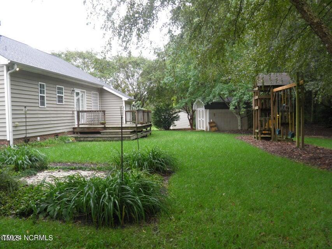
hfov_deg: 60.0
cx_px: 166
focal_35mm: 30
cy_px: 124
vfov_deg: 46.8
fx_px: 288
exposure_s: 1/50
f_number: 3.3
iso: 50
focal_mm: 5.5
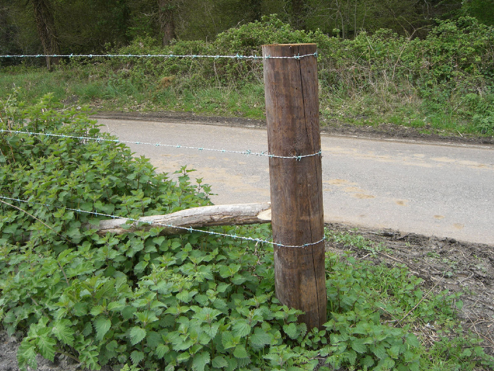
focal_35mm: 38
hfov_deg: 49.0
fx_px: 542
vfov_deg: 37.7
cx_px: 247
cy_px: 186
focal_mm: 7.9
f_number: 4
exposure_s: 1/160
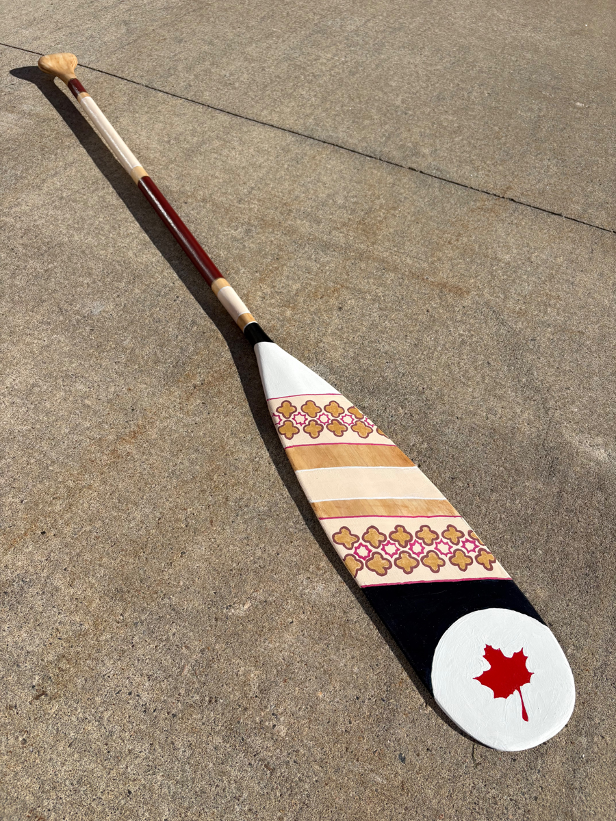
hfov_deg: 53.1
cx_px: 308
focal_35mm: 26
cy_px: 410
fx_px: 617
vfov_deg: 67.3
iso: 50
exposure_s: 1/5814
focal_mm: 5.96
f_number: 1.6
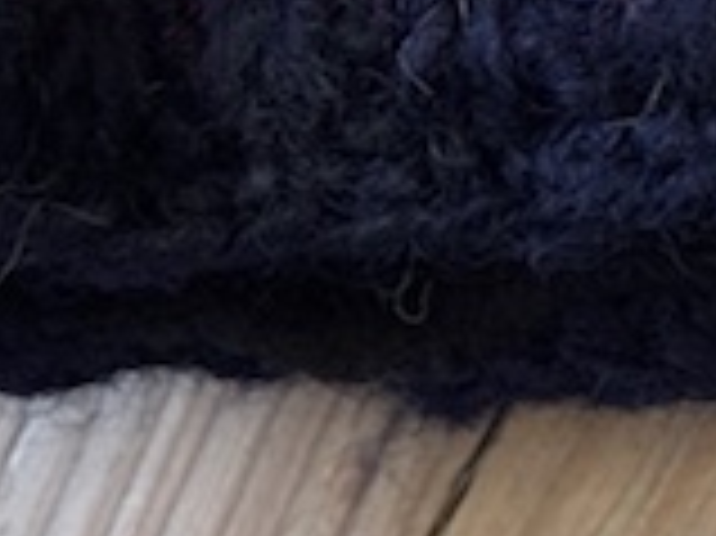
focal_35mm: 301
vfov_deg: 4.8
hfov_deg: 6.4
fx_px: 6221
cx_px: 1328
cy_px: -804
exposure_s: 1/165
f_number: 1.78
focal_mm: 6.76
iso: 100
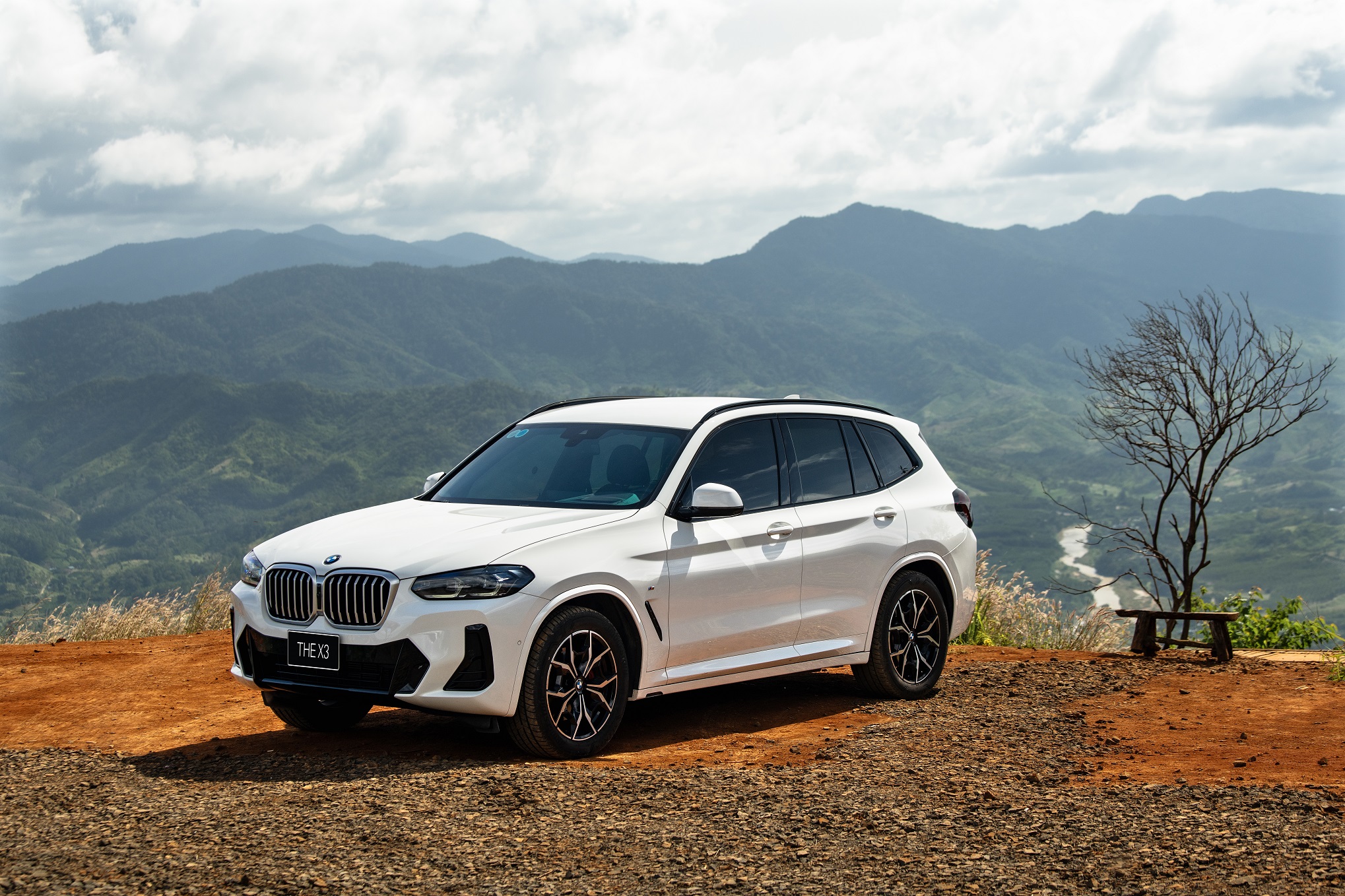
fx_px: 2615
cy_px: 448
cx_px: 672
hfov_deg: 28.8
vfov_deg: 19.5
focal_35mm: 70
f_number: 5.6
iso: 125
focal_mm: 70
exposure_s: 1/800
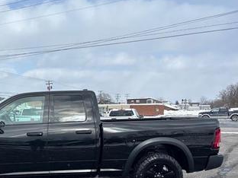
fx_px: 289
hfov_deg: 43.0
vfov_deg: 33.5
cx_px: 52
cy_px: 137
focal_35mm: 42
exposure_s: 1/2857
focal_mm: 5.96
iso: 50
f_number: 1.6
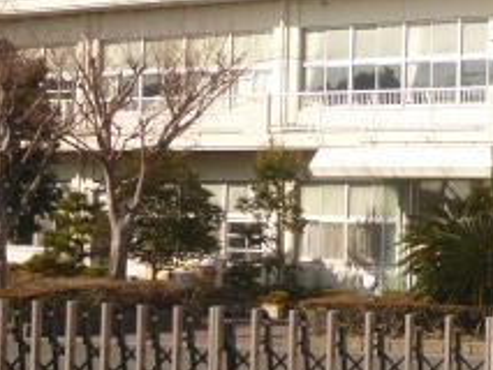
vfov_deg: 12.7
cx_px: 590
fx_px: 1667
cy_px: 141
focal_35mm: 117
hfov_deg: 16.2
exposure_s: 1/1300
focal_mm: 7
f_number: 3.2
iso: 100
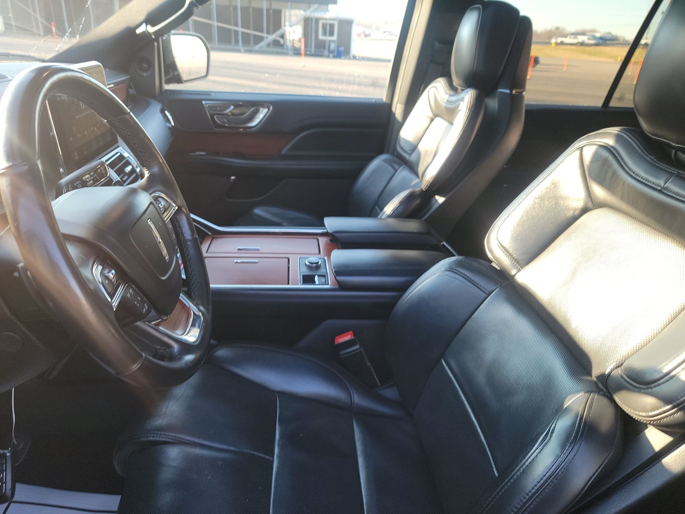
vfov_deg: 56.8
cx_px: 342
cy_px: 257
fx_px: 475
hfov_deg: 71.6
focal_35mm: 24
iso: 94
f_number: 1.8
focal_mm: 6.7
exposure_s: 1/59
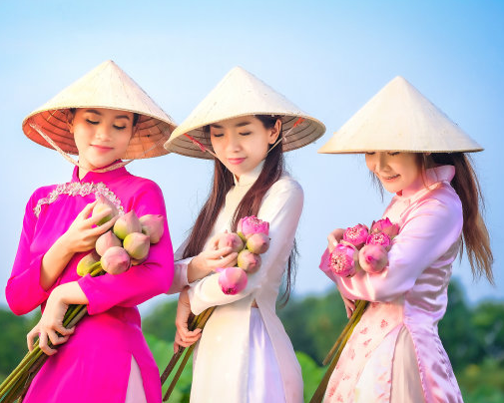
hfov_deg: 11.1
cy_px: 202
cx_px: 240
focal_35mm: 174
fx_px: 2595
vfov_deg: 8.9
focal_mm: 102.2
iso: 400
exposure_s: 1/400
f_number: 2.8
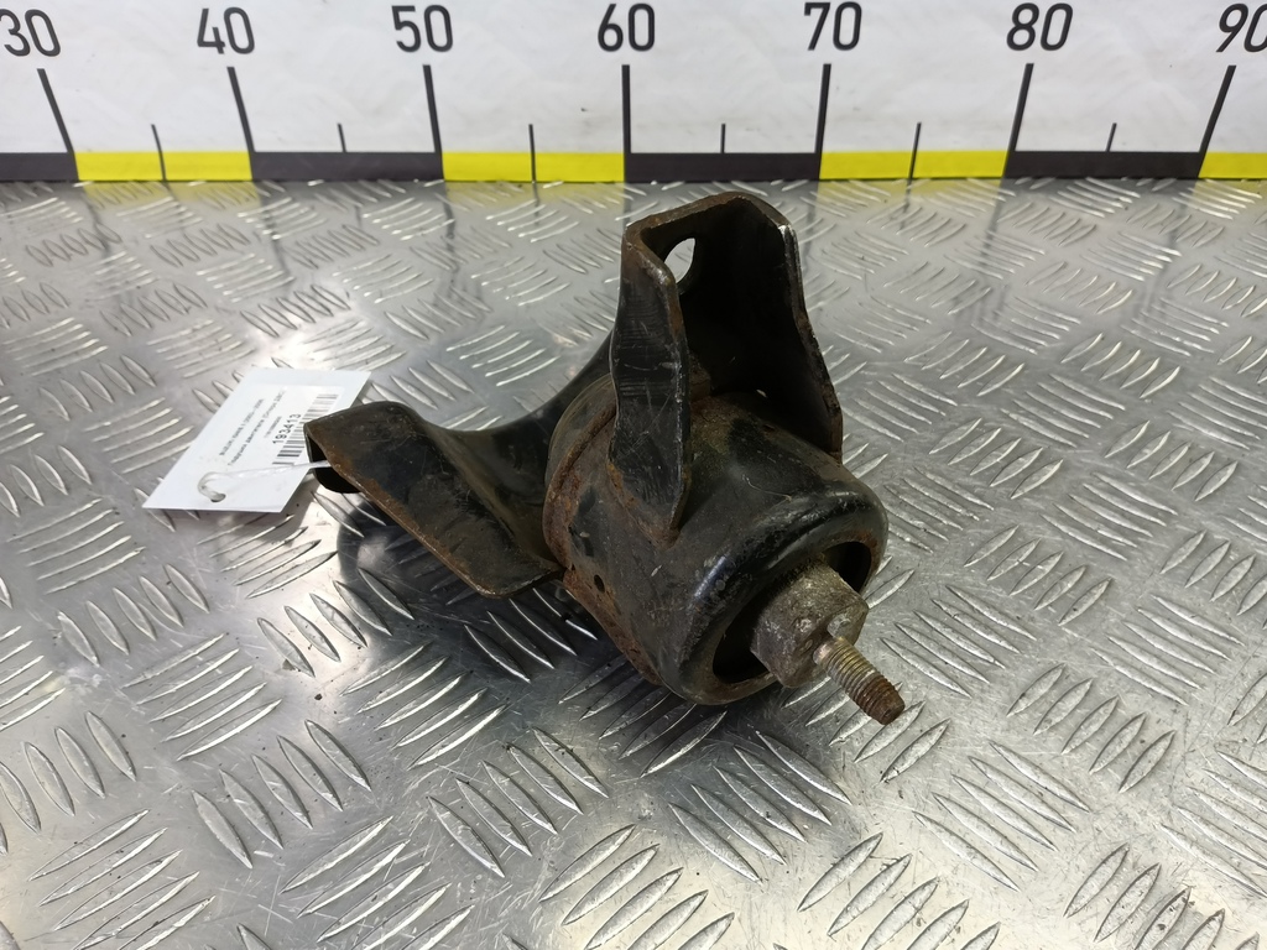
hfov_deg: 73.9
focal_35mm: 23
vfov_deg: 58.9
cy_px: 475
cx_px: 634
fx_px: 842
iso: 127
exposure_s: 1/50
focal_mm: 4.11
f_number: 1.6
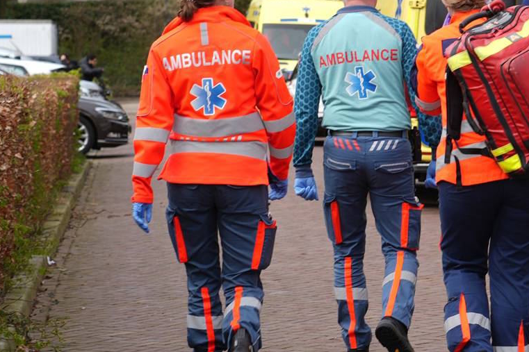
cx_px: 404
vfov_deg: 8.4
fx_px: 2409
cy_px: 175
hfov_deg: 12.5
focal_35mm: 164
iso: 64
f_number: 5
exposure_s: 1/200
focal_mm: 65
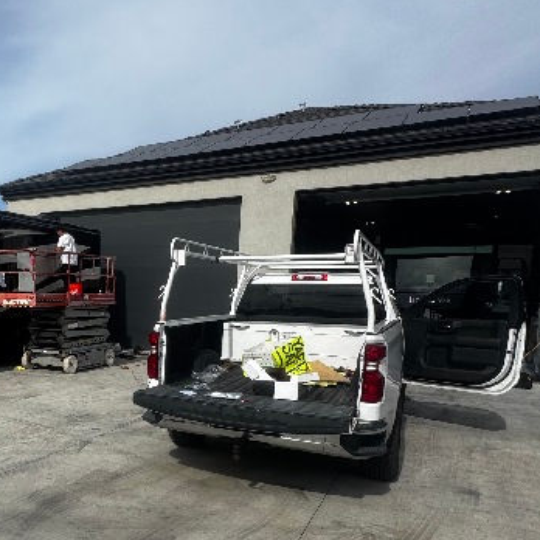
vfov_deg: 50.5
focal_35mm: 32
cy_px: 346
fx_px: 565
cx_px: 19
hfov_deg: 44.6
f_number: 2.2
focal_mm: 2.22
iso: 40
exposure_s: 1/2674
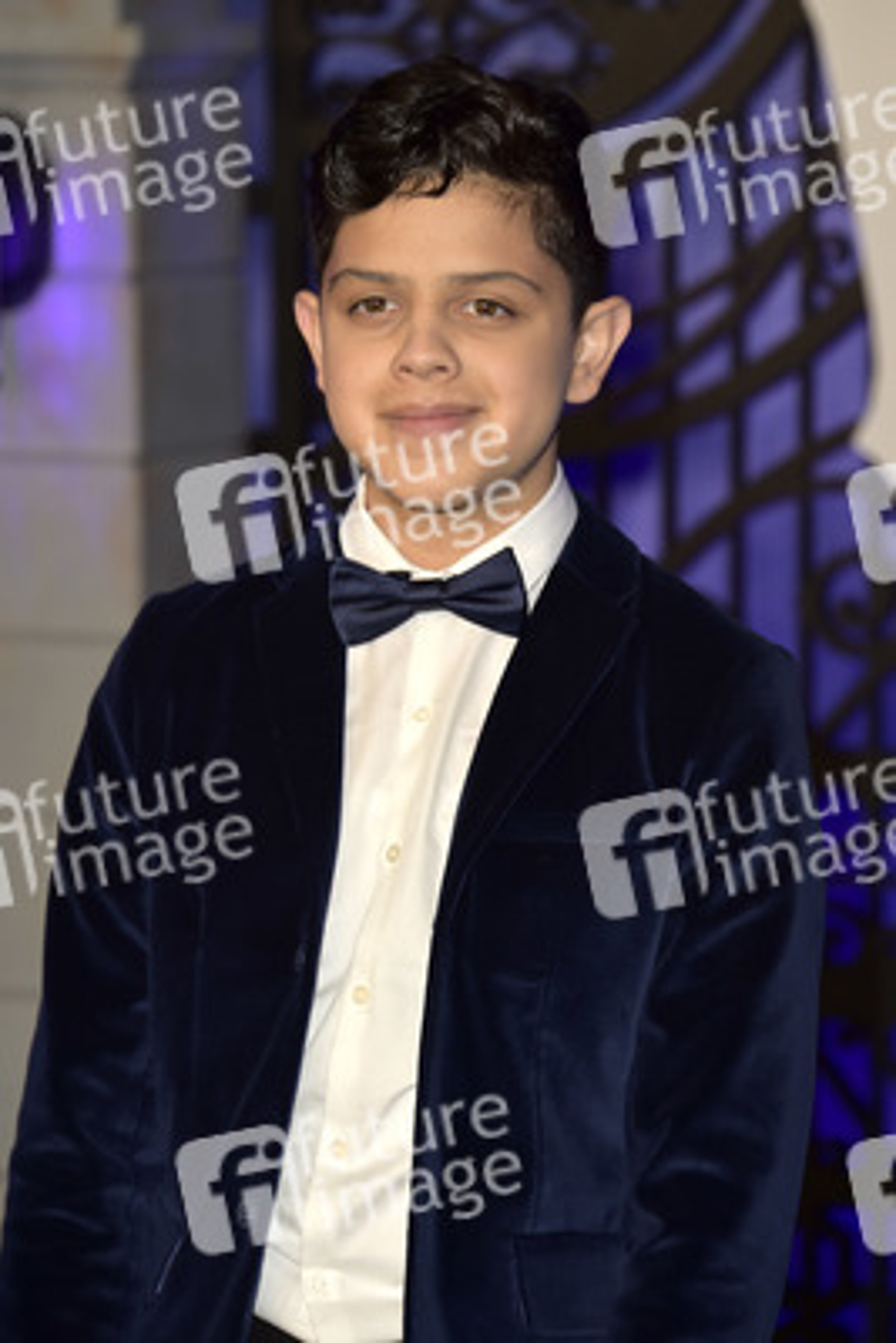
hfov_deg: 8.6
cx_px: 448
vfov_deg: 12.8
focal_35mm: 160
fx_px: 5968
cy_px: 672
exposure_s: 1/250
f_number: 6.3
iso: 640
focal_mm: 160
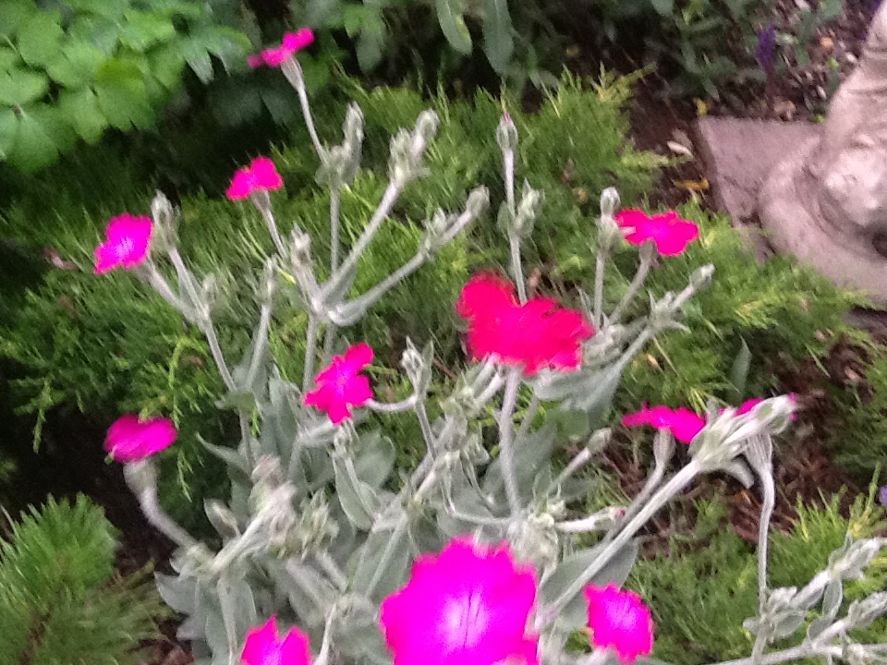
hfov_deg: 42.9
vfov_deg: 32.9
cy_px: 332
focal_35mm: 44
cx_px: 444
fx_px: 1127
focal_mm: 2.03
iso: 160
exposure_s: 1/30
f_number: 2.4
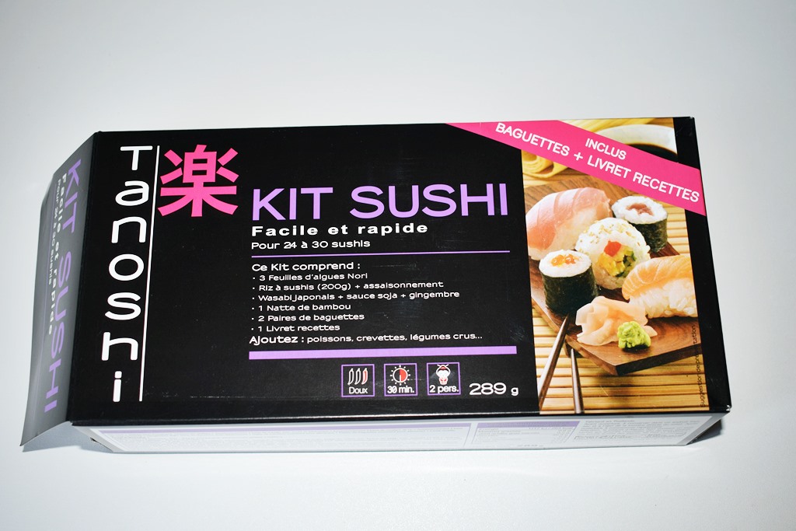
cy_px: 266
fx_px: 962
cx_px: 398
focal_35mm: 44
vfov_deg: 30.9
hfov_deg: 45.0
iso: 360
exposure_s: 1/100
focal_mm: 29
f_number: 5
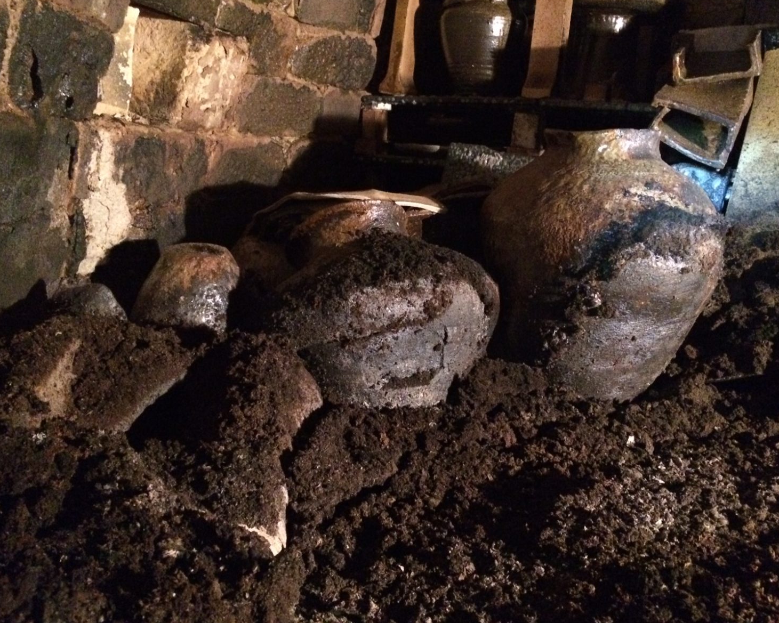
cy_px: 305
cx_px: 408
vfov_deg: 47.1
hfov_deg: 57.2
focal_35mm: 31
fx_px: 715
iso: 1250
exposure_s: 1/15
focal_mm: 4.15
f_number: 2.2
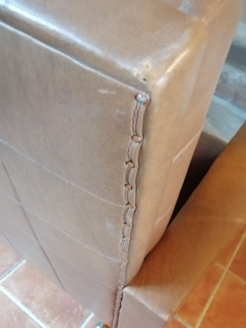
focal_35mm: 33
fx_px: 313
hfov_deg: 42.9
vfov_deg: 55.4
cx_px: 123
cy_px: 164
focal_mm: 3.95
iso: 800
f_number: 1.8
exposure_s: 1/20
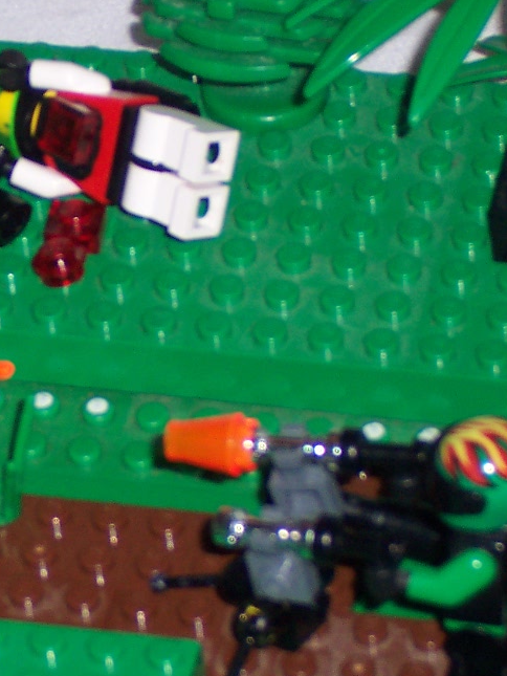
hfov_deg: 5.5
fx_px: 5232
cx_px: -35
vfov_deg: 7.4
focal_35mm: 268
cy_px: 451
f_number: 4.9
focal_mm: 22.4
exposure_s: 1/125
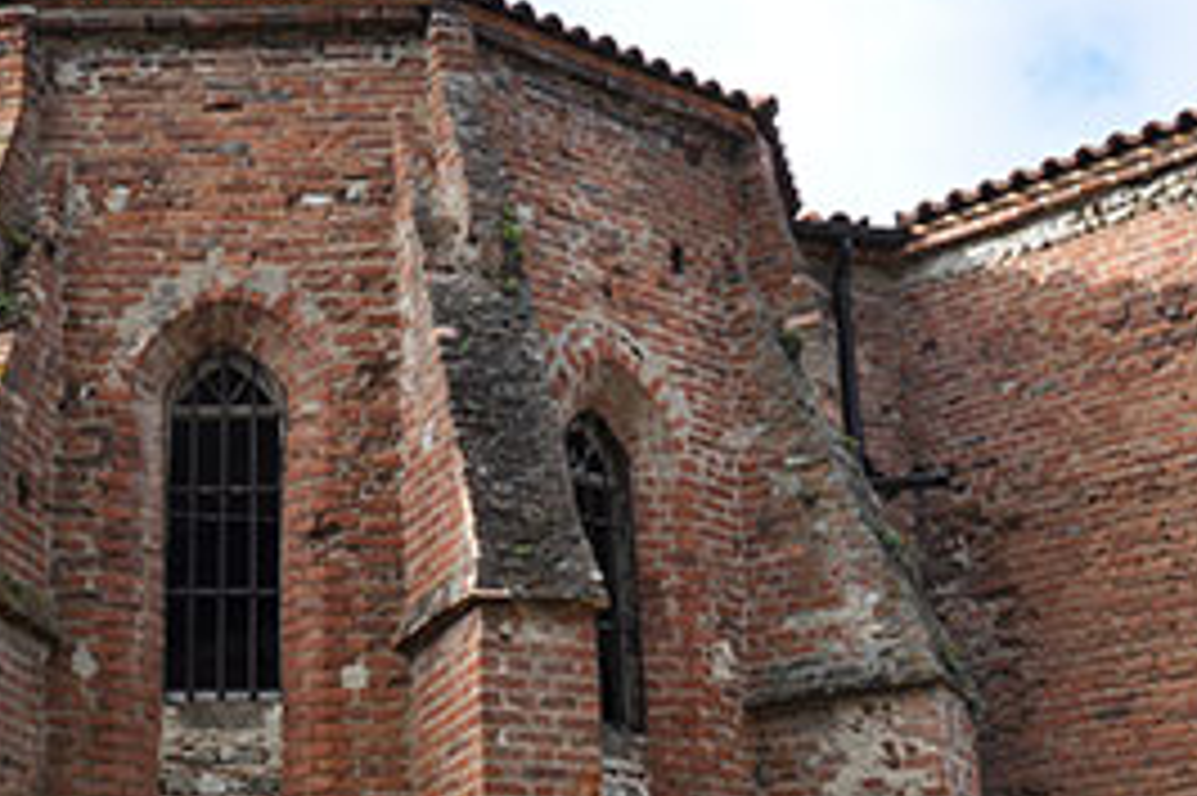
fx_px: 2027
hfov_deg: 32.1
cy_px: 463
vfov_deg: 22.2
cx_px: 256
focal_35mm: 61
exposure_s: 1/100
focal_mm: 24
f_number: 10
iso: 200
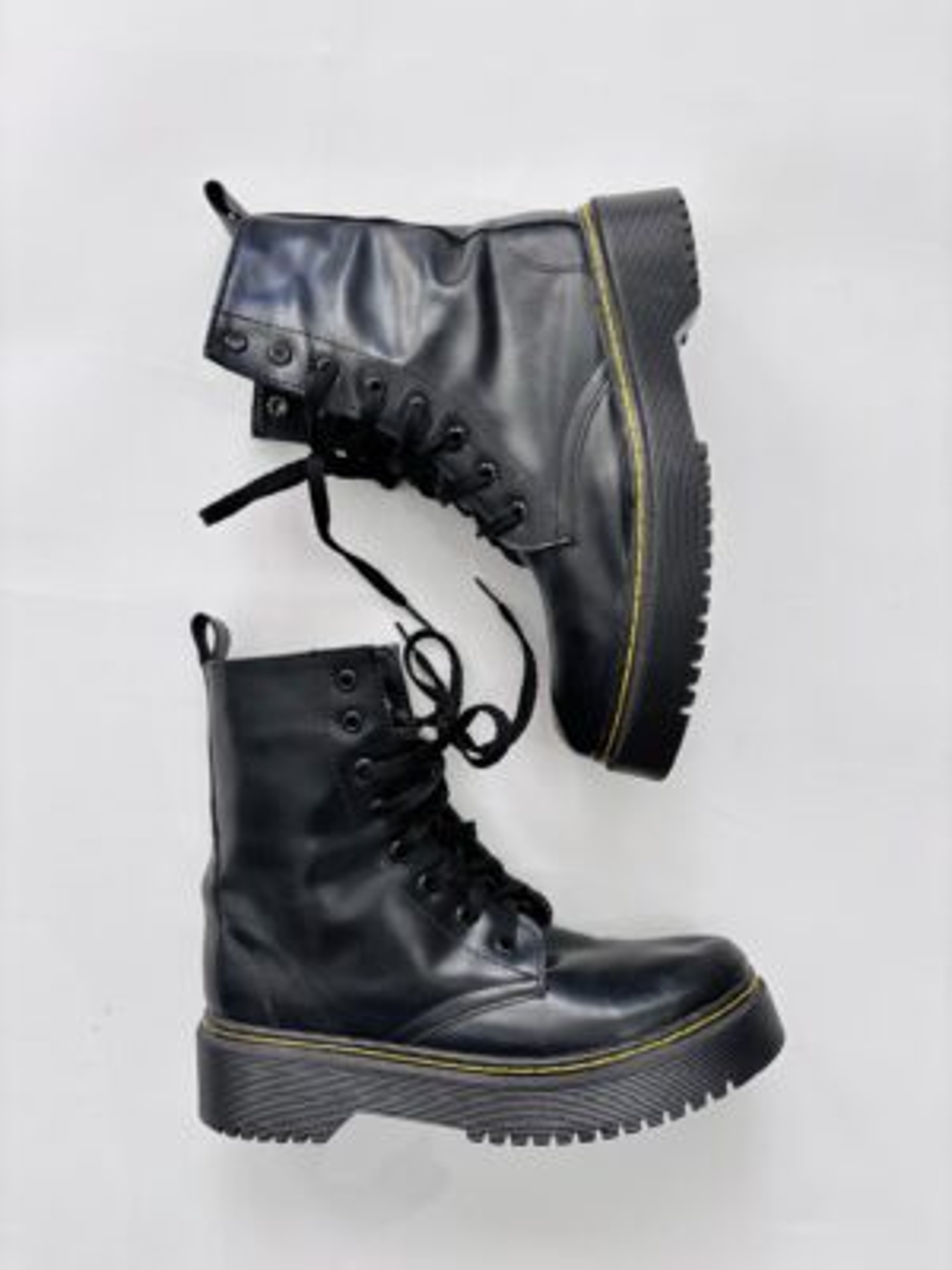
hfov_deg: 53.1
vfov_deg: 67.3
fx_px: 953
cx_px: 476
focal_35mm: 26
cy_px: 635
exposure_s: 1/120
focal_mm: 5.96
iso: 64
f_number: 1.6
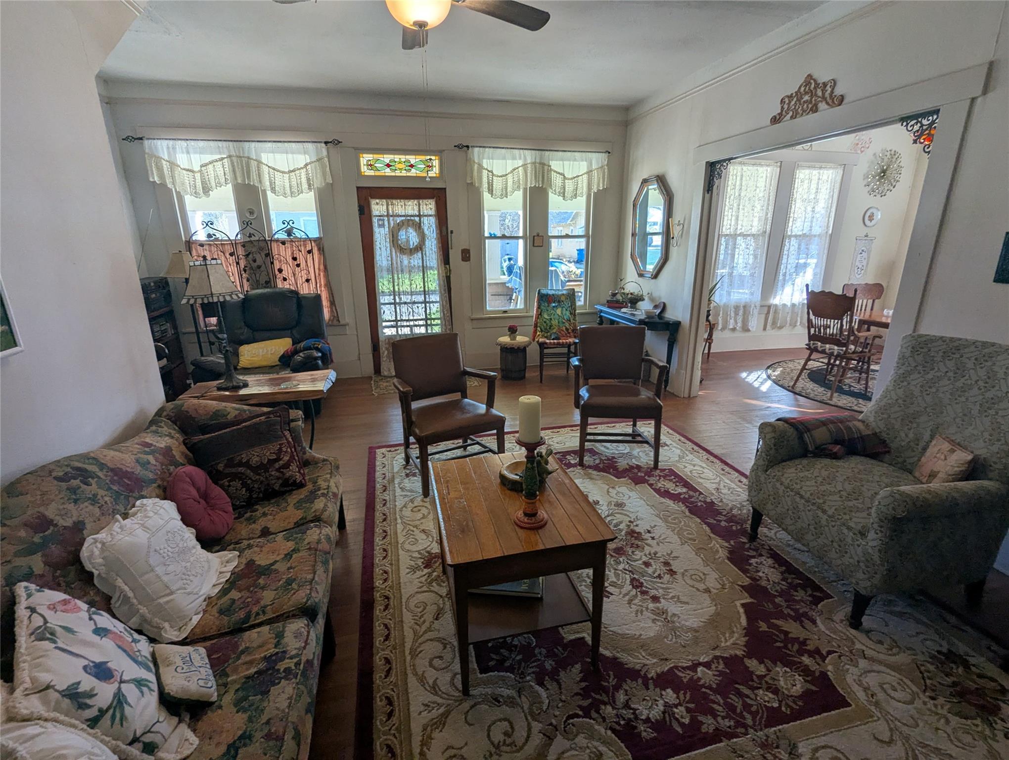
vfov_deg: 78.2
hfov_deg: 94.4
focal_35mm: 16
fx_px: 467
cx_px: 504
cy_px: 380
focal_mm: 2.35
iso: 94
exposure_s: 1/120
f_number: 2.2
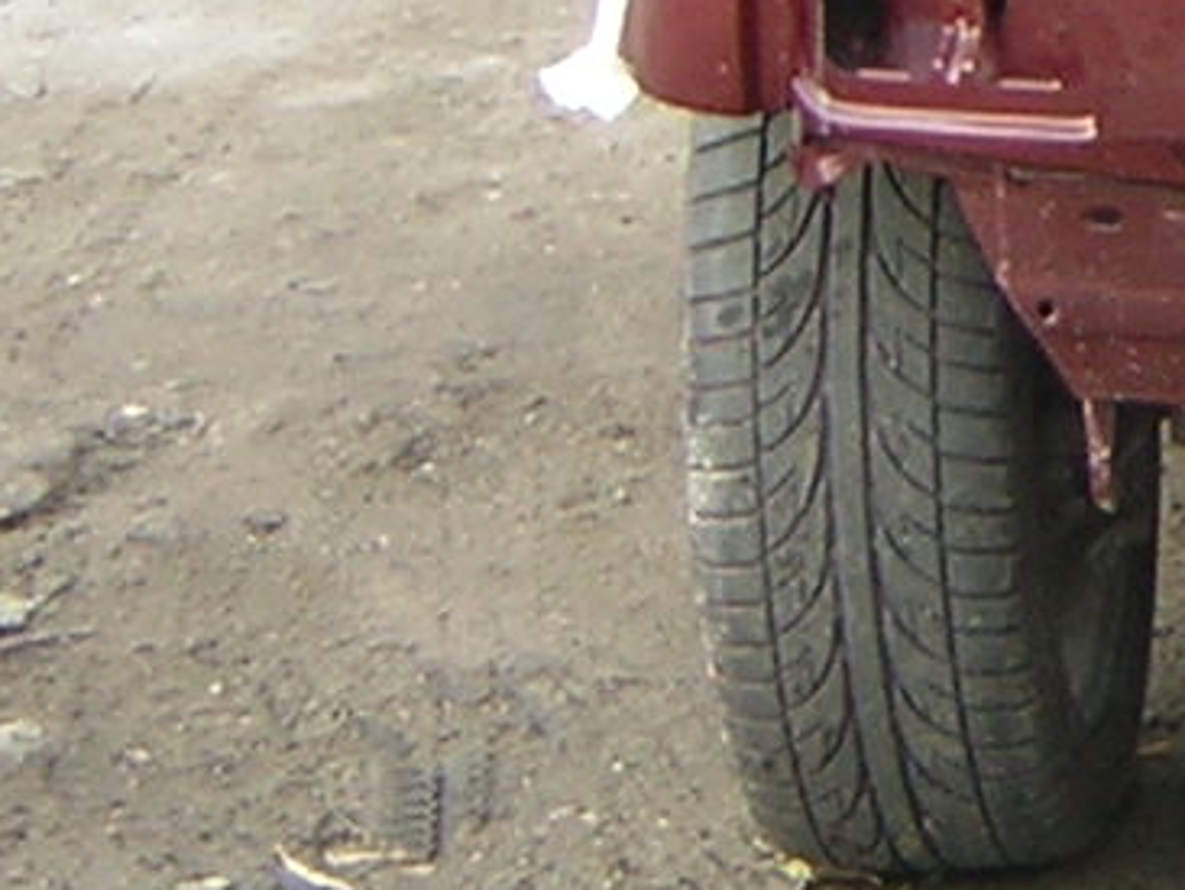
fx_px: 8084
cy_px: -61
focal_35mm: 236
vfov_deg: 6.3
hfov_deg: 8.1
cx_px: 2069
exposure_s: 1/69.2
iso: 50
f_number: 3.2
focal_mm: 7.1
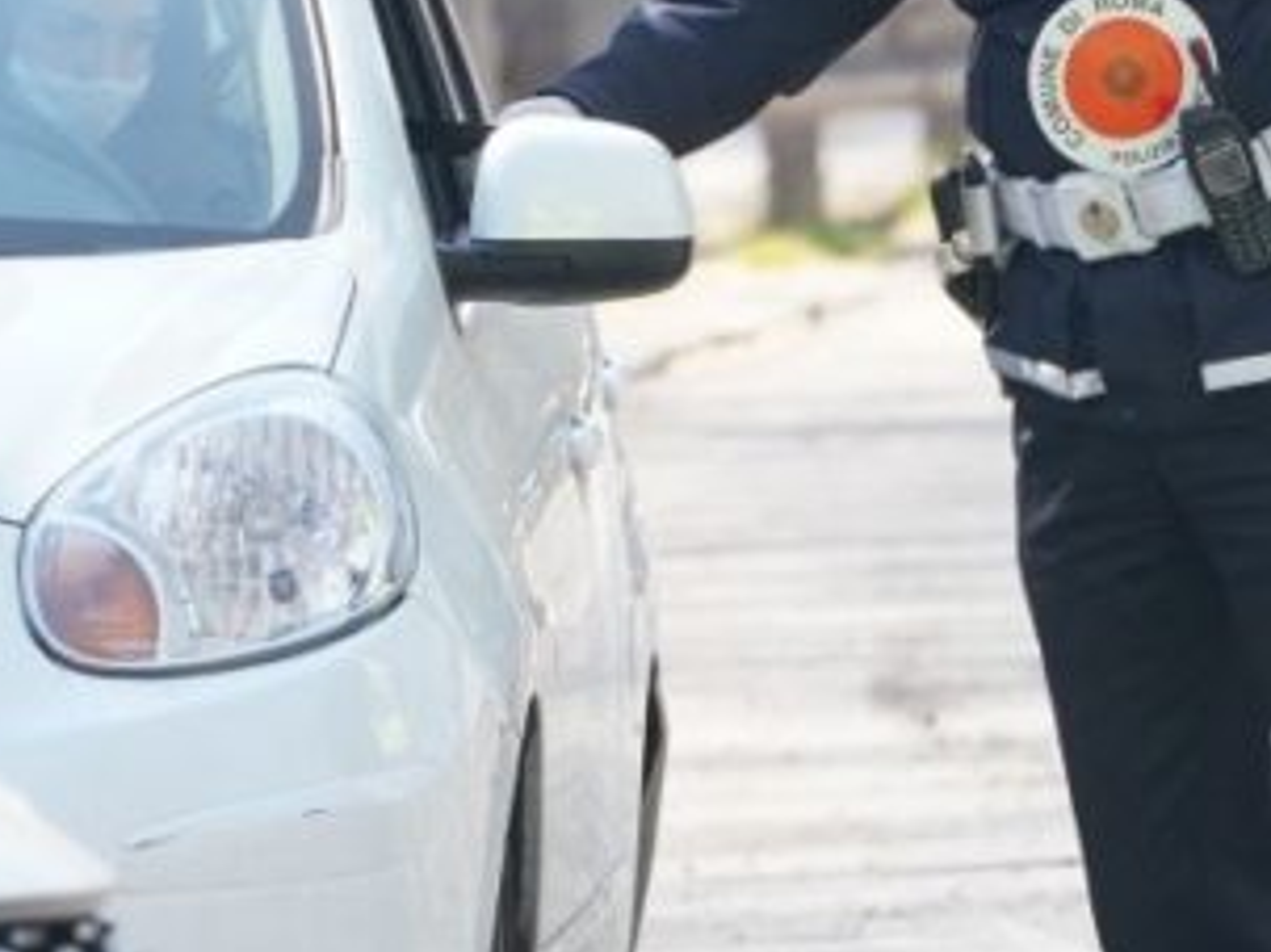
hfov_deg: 1.9
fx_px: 39015
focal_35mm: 1063
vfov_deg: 1.4
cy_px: 2
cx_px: 856
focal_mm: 321
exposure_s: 1/320
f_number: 10
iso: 1000
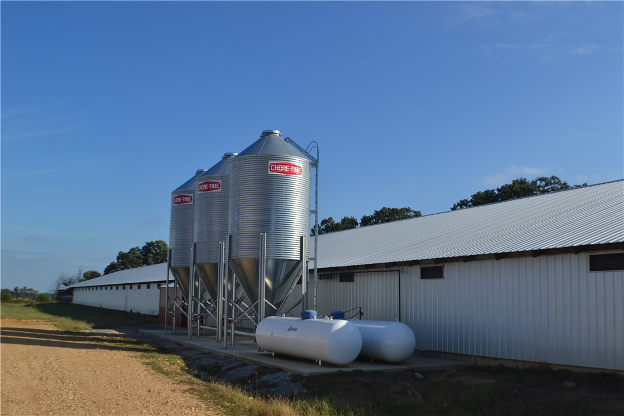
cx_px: 312
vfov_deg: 28.1
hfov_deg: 41.1
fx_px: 832
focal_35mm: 48
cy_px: 208
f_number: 8
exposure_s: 1/250
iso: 100
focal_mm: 32
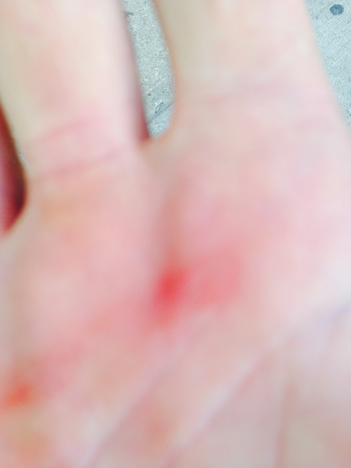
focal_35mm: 33
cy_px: 234
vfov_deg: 55.4
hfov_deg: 42.9
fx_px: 446
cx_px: 176
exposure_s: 1/154
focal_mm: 4.12
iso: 50
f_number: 2.4
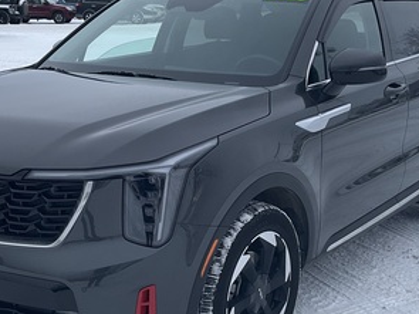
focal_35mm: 63
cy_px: 179
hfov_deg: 30.7
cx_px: 179
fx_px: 762
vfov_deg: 23.3
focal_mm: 3
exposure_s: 1/283
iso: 25
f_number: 1.8
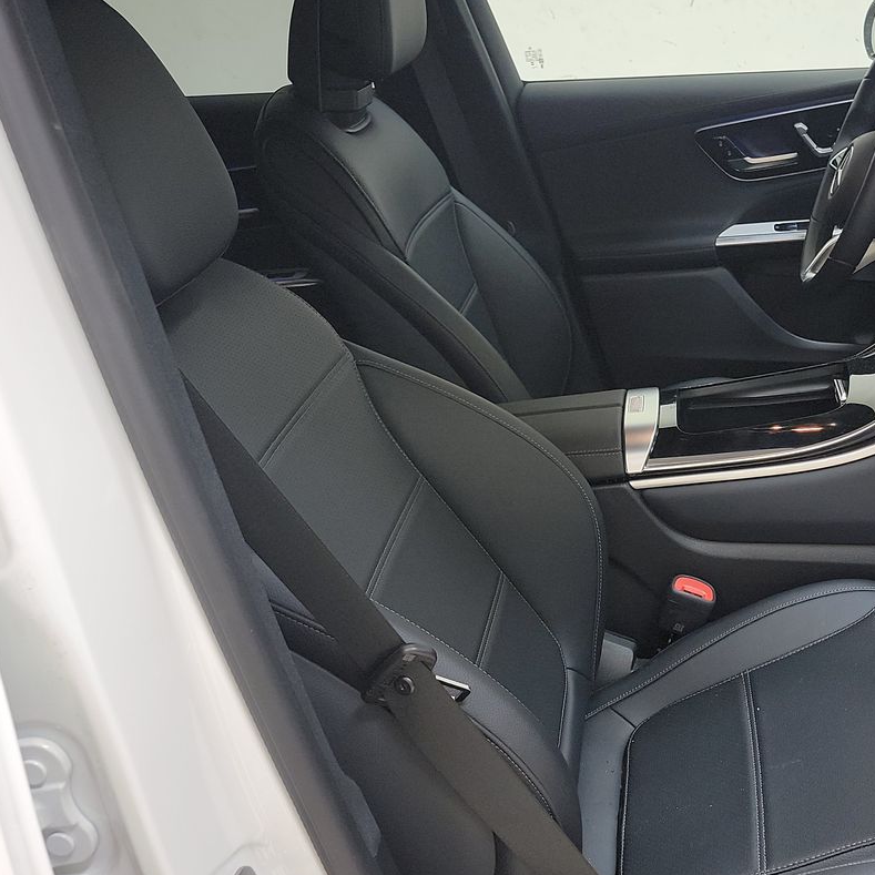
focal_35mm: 43
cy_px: 468
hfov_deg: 38.1
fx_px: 1230
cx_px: 668
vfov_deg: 39.1
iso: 90
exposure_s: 1/59
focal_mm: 6.7
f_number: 1.8
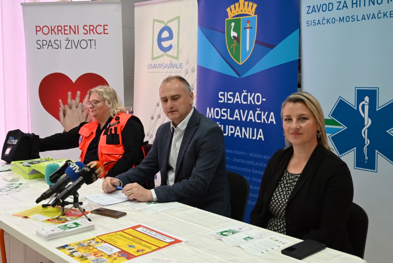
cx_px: 196
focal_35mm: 40
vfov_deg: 33.4
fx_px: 437
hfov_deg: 48.4
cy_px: 132
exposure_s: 1/125
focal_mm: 40
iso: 2000
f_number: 4
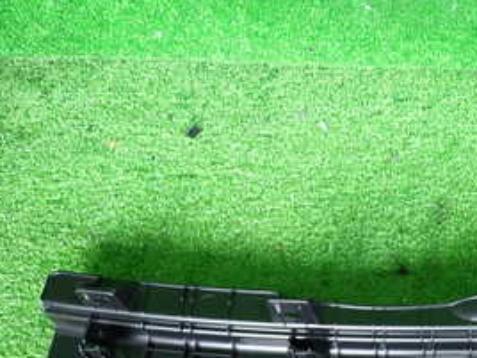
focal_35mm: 56
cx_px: 507
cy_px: 324
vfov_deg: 25.3
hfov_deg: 31.1
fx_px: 772
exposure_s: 1/80
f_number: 2
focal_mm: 4.5
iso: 200
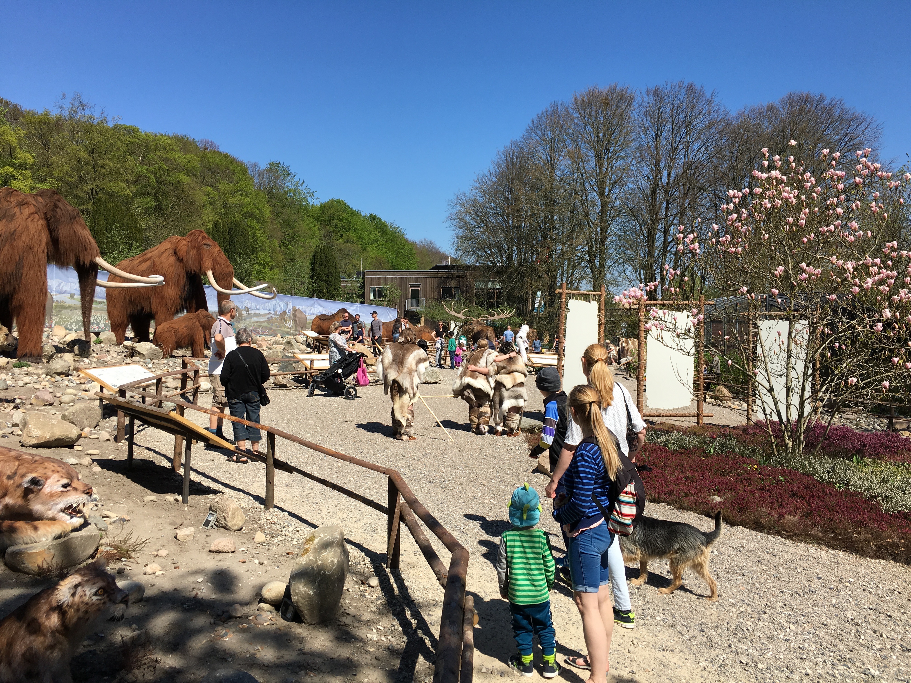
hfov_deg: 61.7
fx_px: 763
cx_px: 456
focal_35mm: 29
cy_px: 342
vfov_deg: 48.2
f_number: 2.2
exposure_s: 1/1832
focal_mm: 4.15
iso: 25
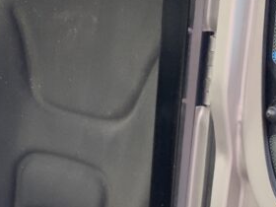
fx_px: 845
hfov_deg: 18.4
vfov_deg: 13.7
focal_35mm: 106
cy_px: 214
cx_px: 52
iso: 40
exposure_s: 1/122
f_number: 1.8
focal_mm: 3
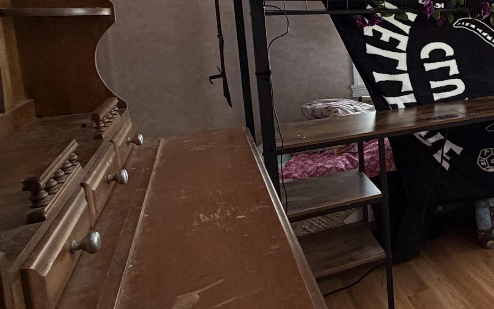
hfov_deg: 39.1
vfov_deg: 33.4
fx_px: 498
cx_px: 588
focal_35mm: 37
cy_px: 62
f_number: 2.2
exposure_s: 1/121
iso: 250
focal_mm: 2.22
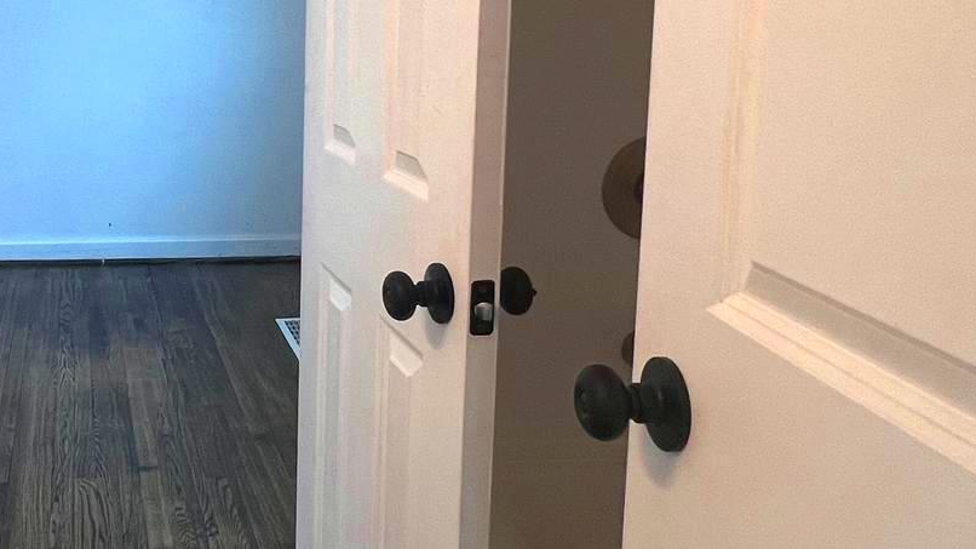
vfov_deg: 31.8
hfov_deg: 50.1
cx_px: 128
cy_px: 97
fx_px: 931
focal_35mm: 36
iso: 125
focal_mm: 1.57
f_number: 1.8
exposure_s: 1/120
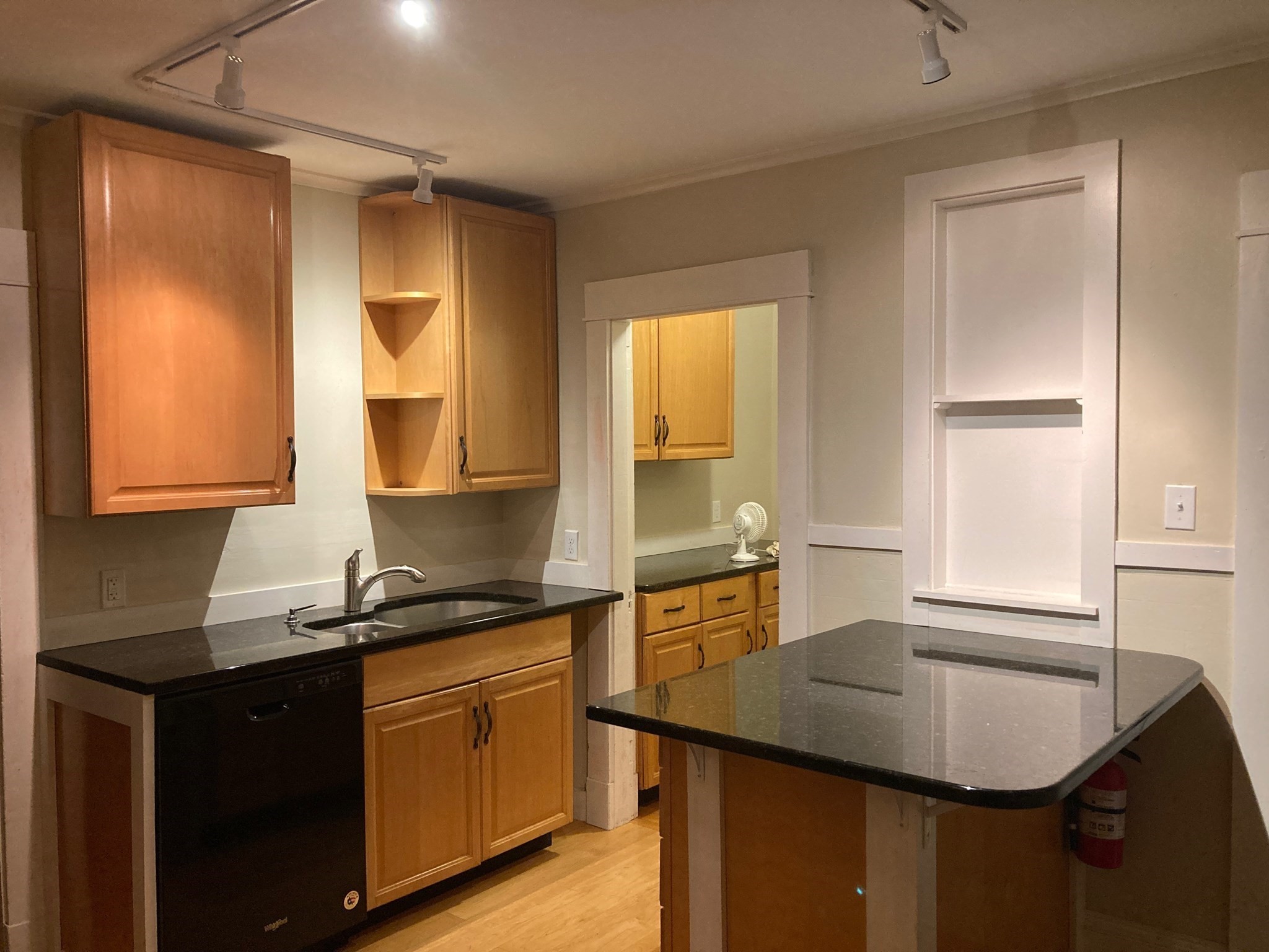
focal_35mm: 28
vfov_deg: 49.7
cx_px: 634
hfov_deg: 63.4
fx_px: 1026
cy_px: 476
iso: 250
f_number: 1.8
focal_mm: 3.99
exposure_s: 1/60
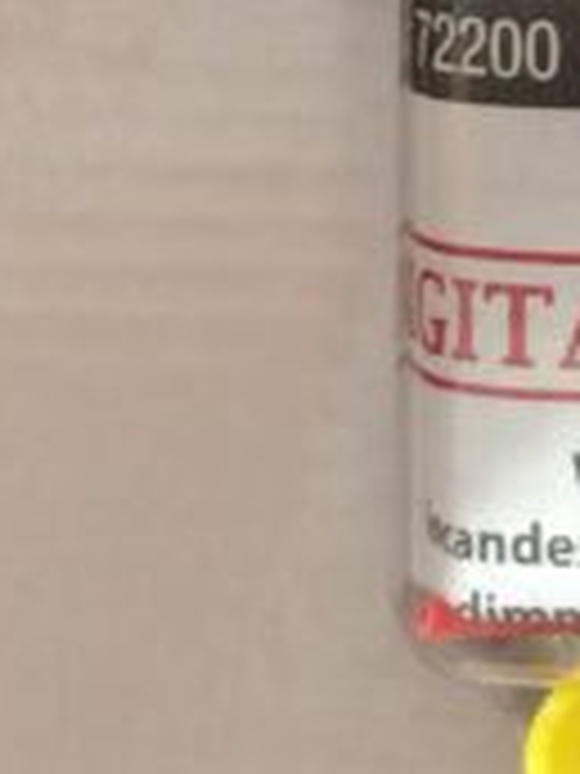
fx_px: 3865
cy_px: -220
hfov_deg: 8.0
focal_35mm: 173
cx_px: 1380
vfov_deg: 11.2
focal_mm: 4.15
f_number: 2.2
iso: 100
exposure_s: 1/30
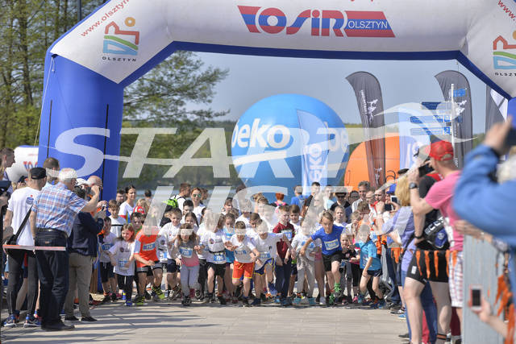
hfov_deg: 17.6
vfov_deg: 11.8
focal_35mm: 116
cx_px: 258
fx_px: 1663
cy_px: 172
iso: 200
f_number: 4
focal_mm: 116
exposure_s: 1/4000
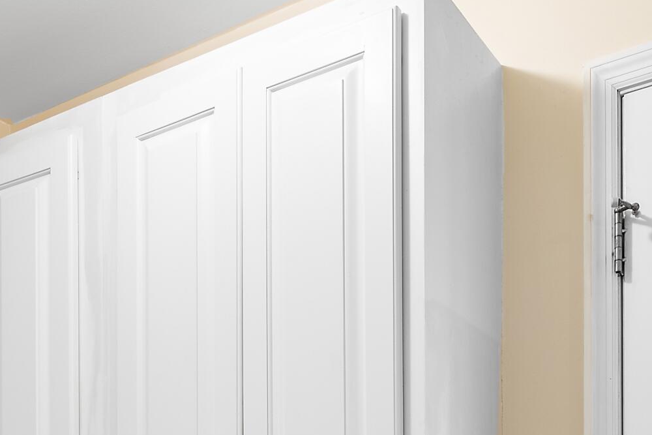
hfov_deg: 43.4
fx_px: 815
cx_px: 394
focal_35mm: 45
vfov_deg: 24.8
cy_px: 606
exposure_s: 1/2
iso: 100
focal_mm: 10
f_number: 8
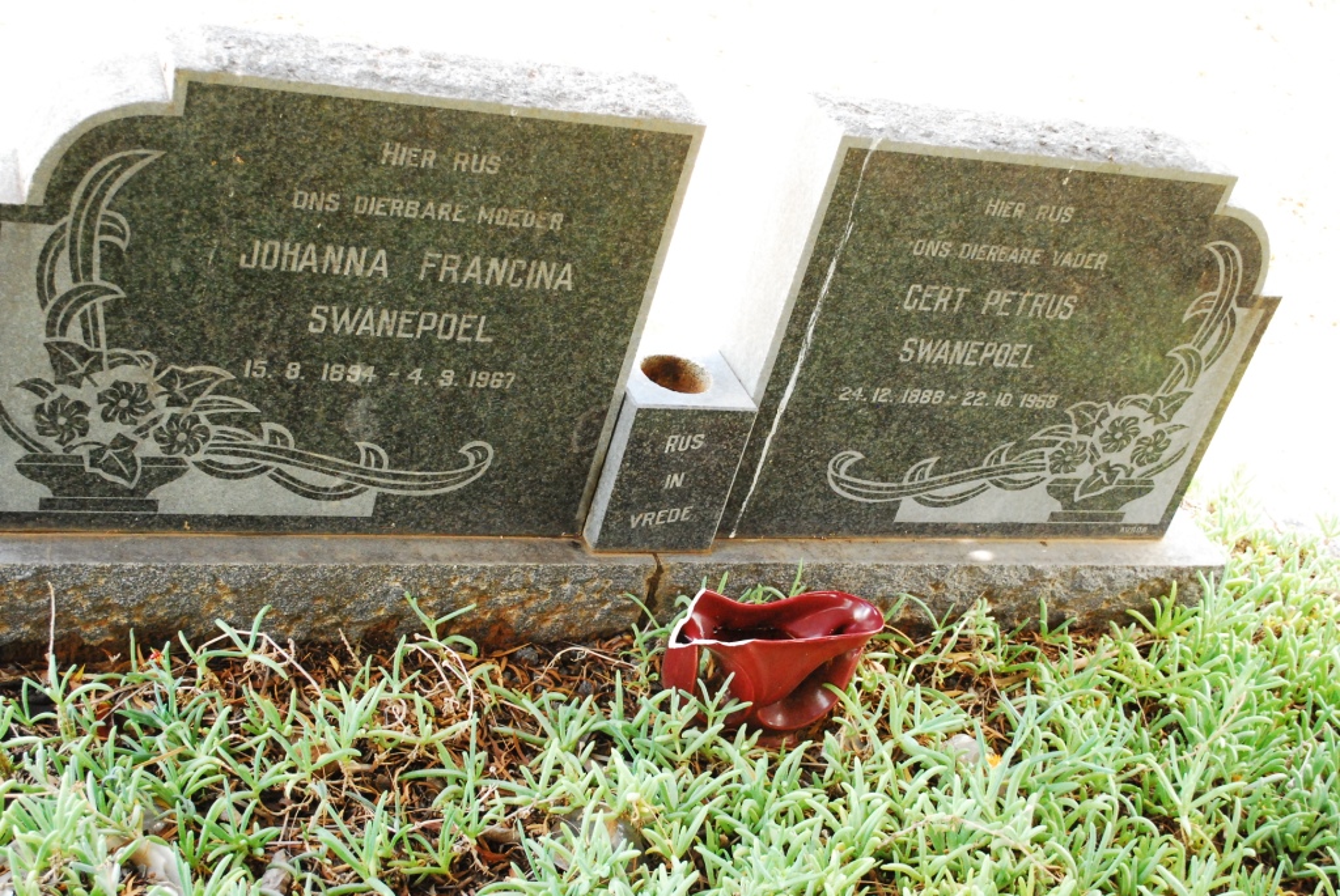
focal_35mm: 51
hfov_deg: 38.8
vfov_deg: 26.5
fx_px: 1900
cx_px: 670
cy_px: 448
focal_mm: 34
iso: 1600
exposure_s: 1/125
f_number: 5
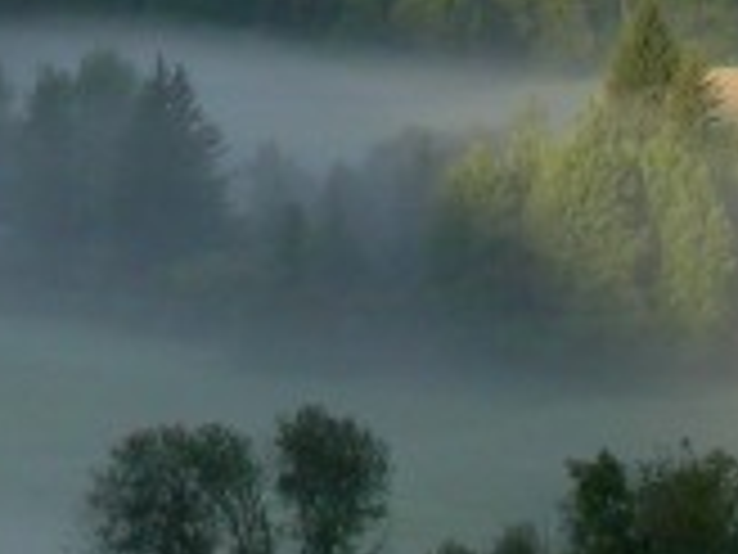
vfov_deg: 3.1
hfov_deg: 4.1
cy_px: -500
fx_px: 10212
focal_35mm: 479
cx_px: -230
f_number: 6.3
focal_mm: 20.4
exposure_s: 1/168
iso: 100
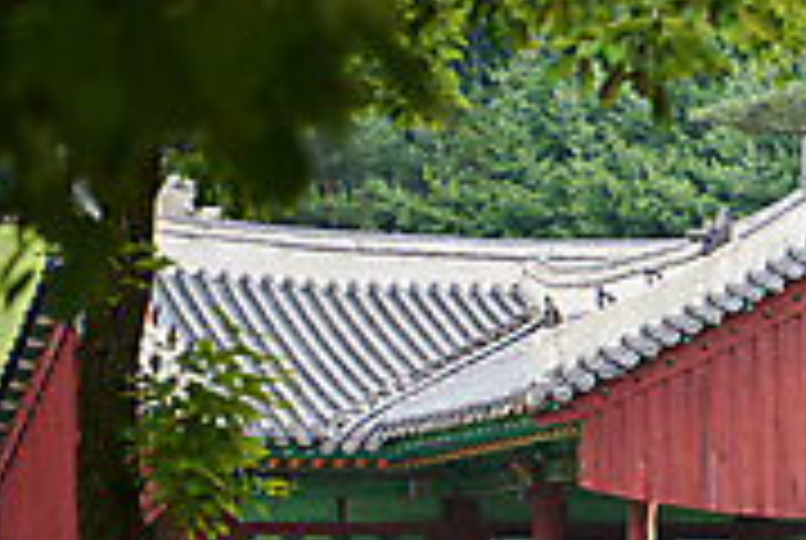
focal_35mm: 234
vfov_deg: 5.9
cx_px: 1232
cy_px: 108
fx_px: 5248
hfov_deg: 8.6
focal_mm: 70
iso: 400
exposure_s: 1/500
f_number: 3.5
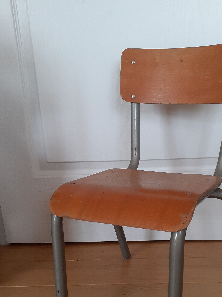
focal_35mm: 39
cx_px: 140
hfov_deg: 36.6
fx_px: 334
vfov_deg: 47.3
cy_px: 190
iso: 80
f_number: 1.9
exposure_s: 1/100
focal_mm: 3.6
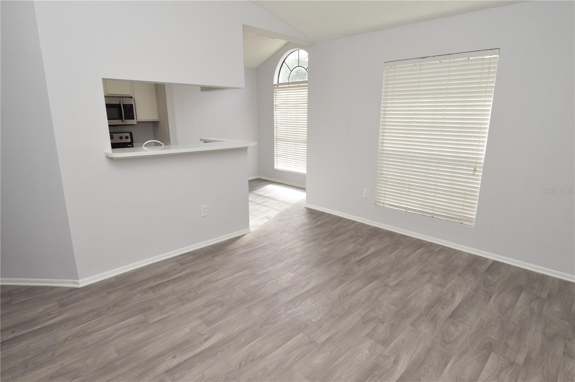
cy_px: 191
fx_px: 287
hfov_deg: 90.1
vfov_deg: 67.3
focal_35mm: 18
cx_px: 288
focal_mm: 12
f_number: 5
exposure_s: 1/100
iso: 400
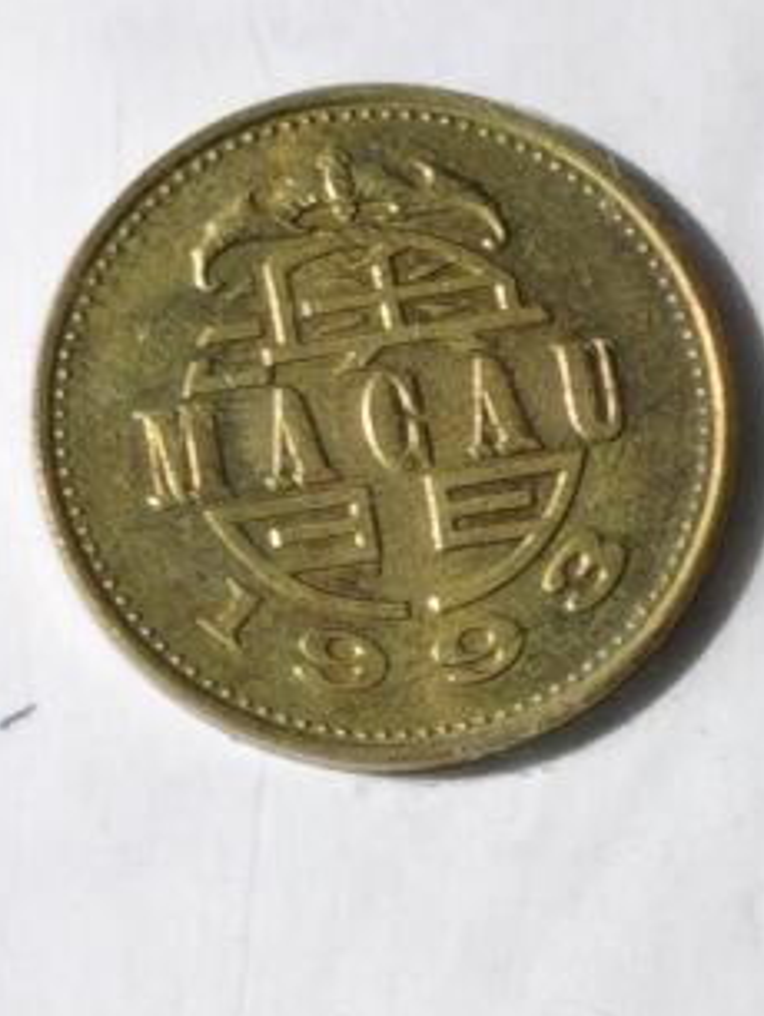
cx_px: 658
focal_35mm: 294
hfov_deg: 5.1
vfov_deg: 6.7
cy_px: 747
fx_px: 8640
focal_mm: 5.85
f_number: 1.63
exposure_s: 1/100
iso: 125
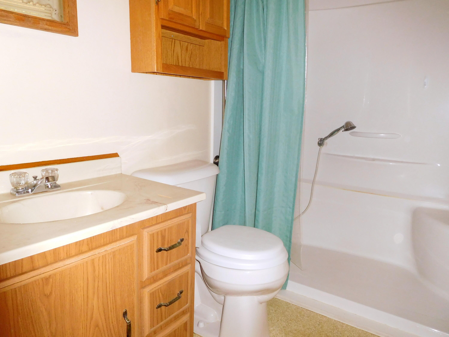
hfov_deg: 69.4
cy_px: 168
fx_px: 324
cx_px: 224
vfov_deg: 54.9
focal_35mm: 25
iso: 400
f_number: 3.4
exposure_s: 1/30
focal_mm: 4.5
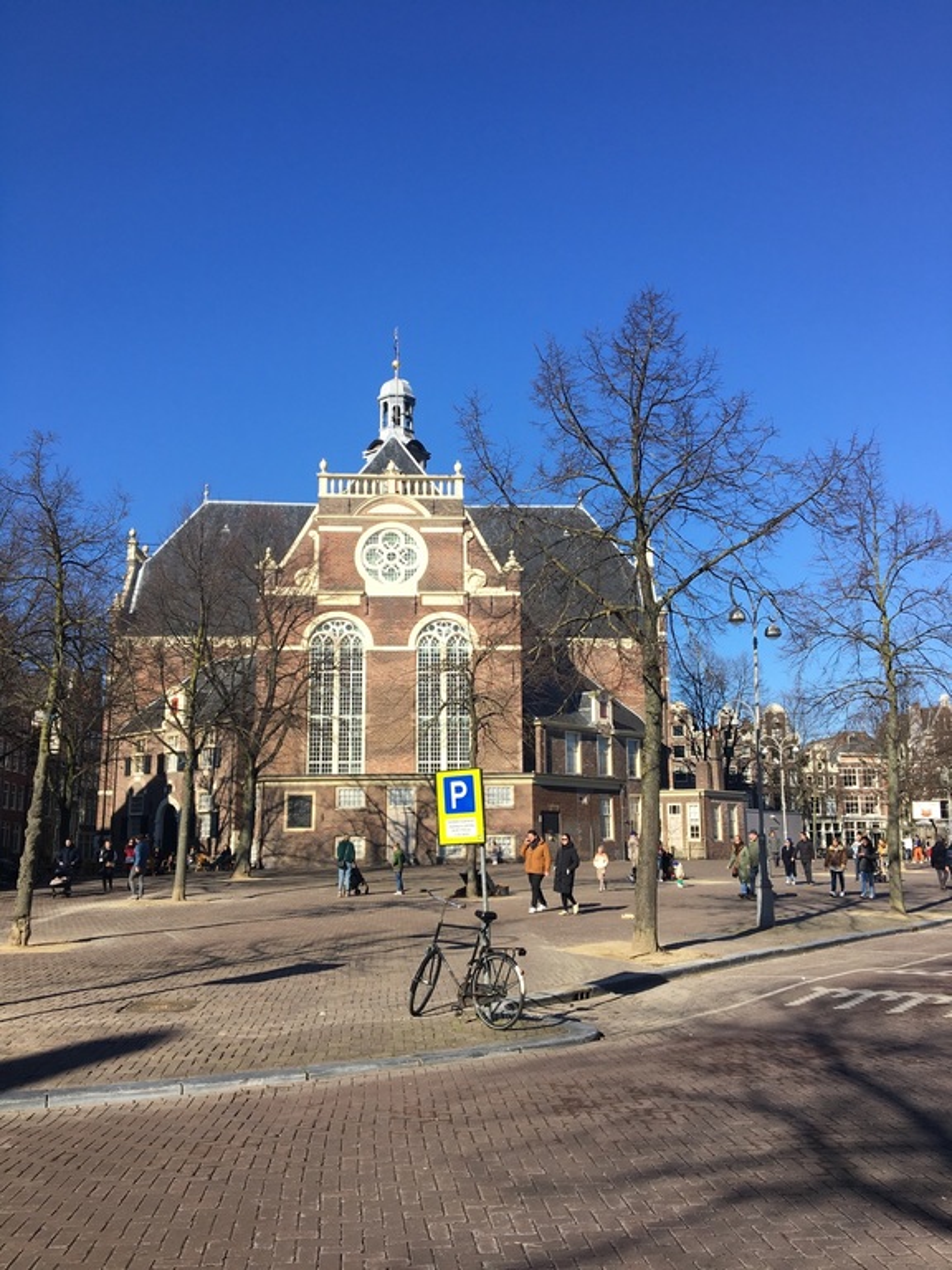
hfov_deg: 48.2
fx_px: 1063
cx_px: 476
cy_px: 635
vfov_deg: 61.7
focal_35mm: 29
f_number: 2.2
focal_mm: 4.15
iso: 25
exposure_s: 1/1304
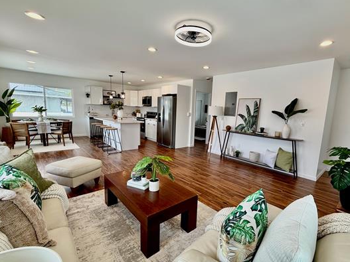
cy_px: 135
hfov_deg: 90.6
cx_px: 196
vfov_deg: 74.7
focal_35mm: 17
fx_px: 172
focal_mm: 2.22
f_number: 2.2
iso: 64
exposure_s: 1/120
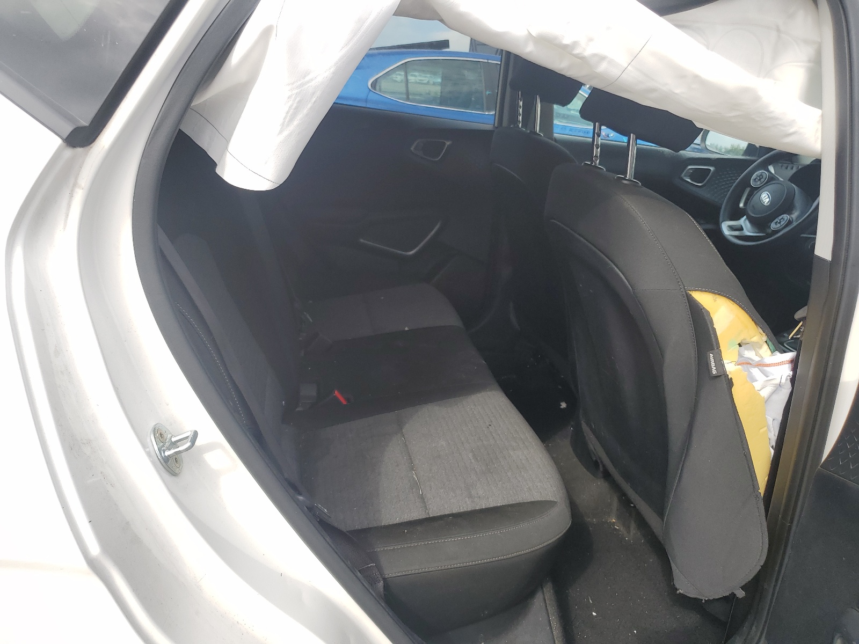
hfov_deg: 67.3
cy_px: 322
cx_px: 430
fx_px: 645
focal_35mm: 26
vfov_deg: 53.1
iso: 50
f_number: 1.5
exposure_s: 1/833
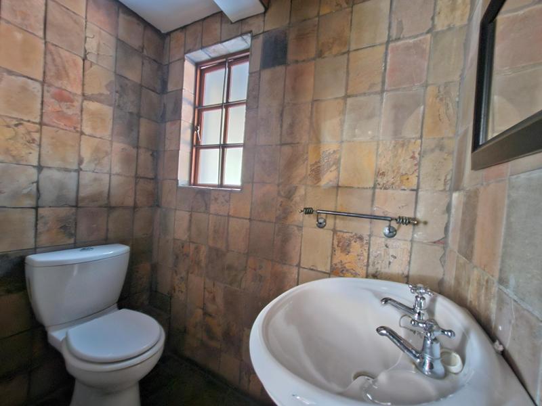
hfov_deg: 106.2
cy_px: 203
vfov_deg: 89.9
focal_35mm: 13
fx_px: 204
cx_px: 271
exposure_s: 1/4
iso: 2500
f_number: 2.2
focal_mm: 2.2
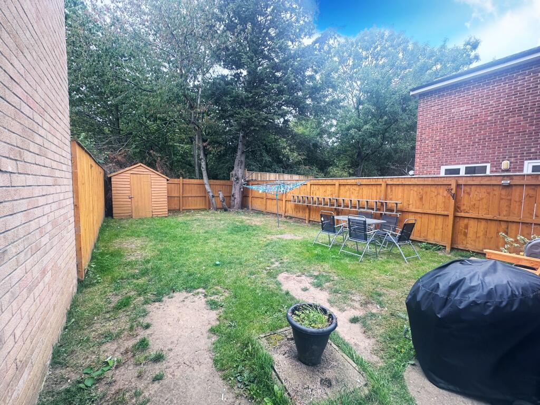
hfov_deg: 102.1
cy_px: 202
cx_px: 270
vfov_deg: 85.7
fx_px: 218
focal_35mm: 14
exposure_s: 1/165
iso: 40
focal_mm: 2.22
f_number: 2.2
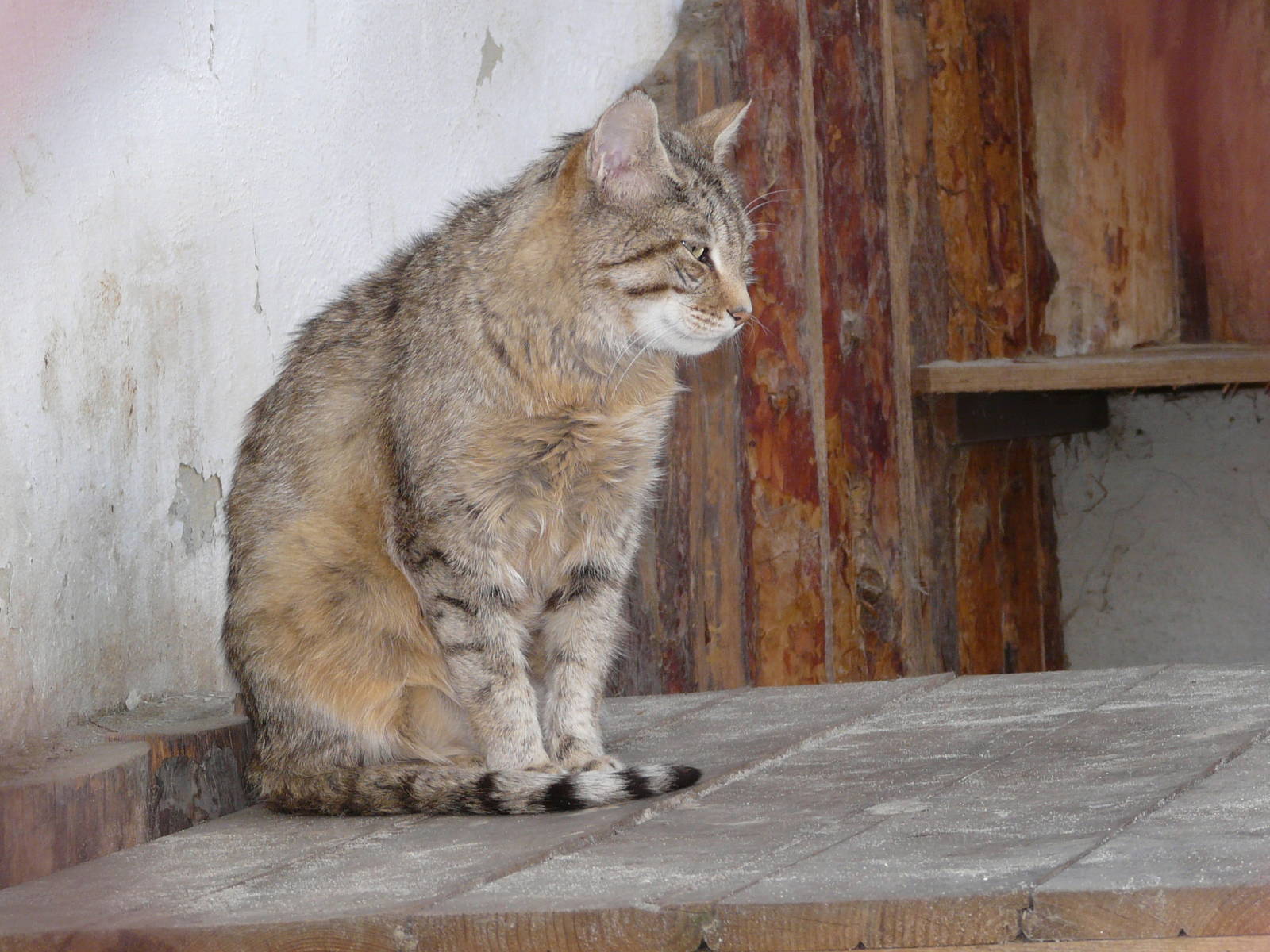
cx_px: 635
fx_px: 4953
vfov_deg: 11.0
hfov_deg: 14.6
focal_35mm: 135
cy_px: 476
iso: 125
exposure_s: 1/50
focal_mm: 17.5
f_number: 3.6
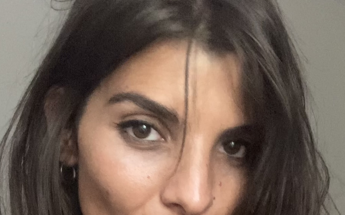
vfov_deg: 20.2
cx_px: 173
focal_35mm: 58
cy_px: 290
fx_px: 545
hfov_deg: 35.1
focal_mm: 2.87
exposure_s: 1/17
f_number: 2.2
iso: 800
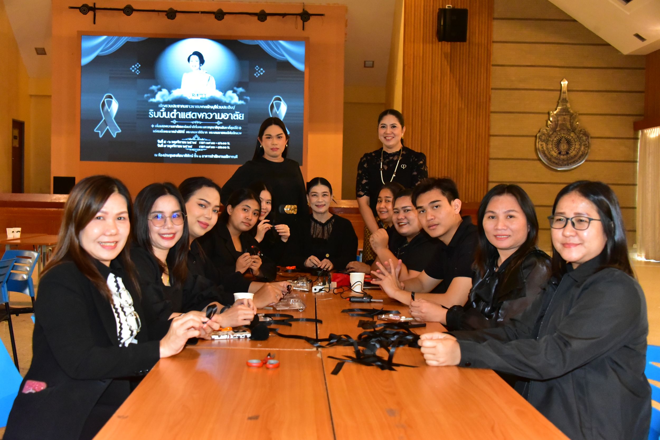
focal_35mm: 45
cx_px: 330
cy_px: 220
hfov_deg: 43.6
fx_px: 825
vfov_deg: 29.9
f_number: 6.3
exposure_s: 1/100
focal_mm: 45
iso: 8000
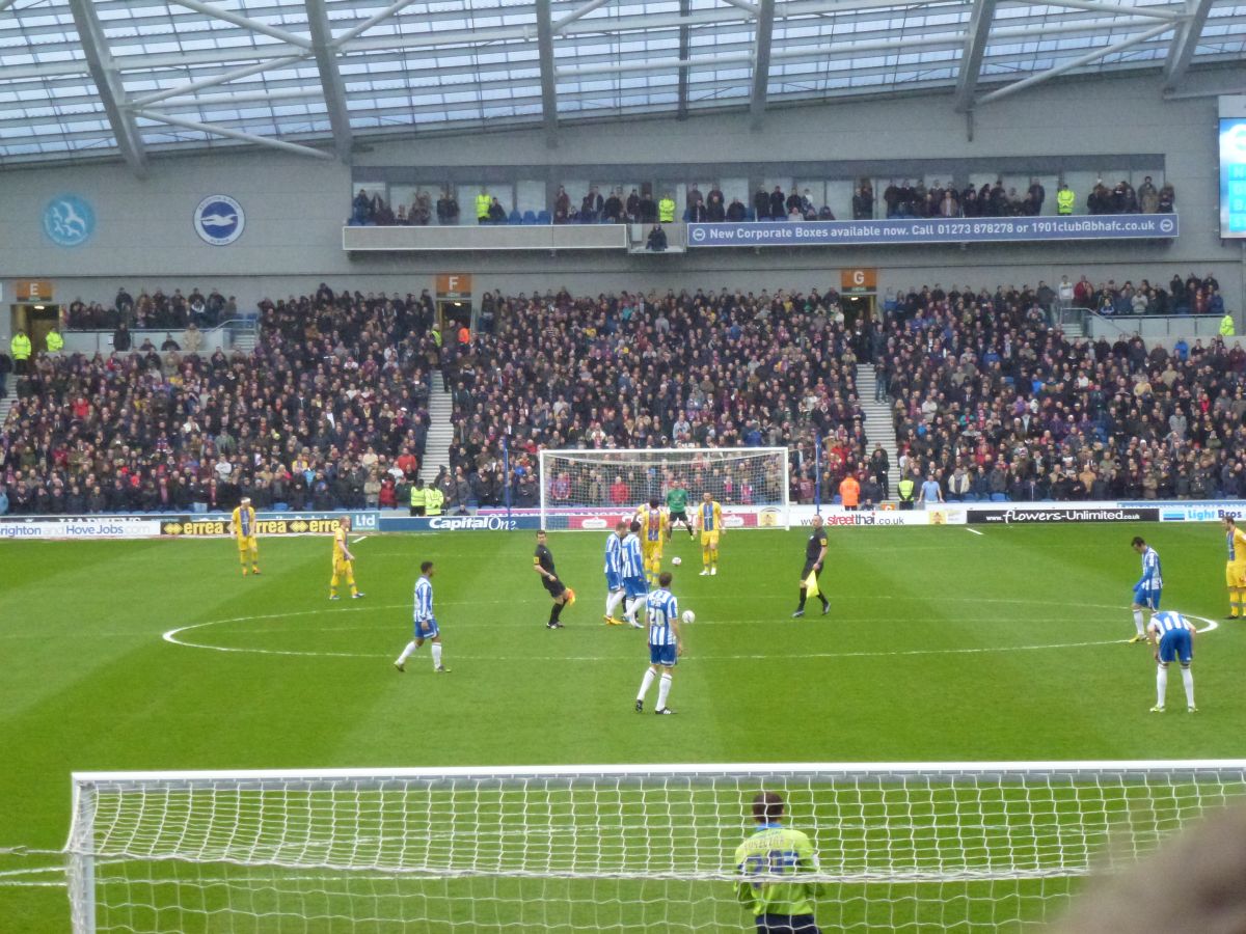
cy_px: 467
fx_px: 4067
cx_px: 623
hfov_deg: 17.4
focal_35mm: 113
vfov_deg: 13.1
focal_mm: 20.2
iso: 800
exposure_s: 1/250
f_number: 5.1
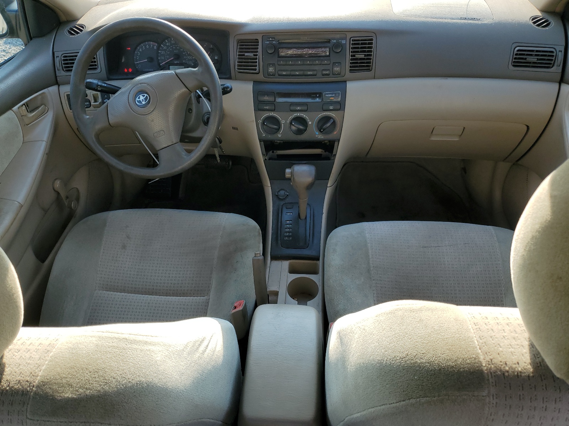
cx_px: 284
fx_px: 427
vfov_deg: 53.1
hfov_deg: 67.3
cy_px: 213
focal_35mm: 26
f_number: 1.5
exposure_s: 1/455
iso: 50
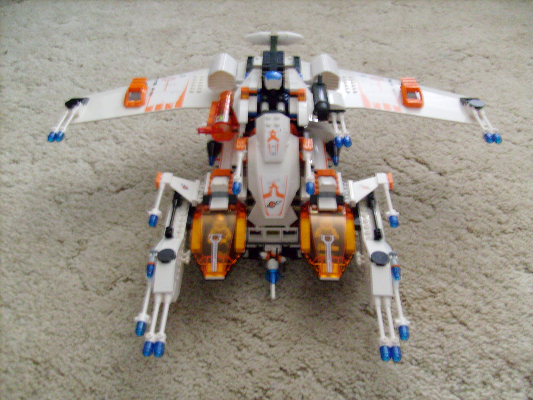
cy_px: 200
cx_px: 266
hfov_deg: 52.6
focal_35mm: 35
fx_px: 539
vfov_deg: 40.7
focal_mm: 5.8
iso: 200
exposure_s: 1/6
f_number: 2.8
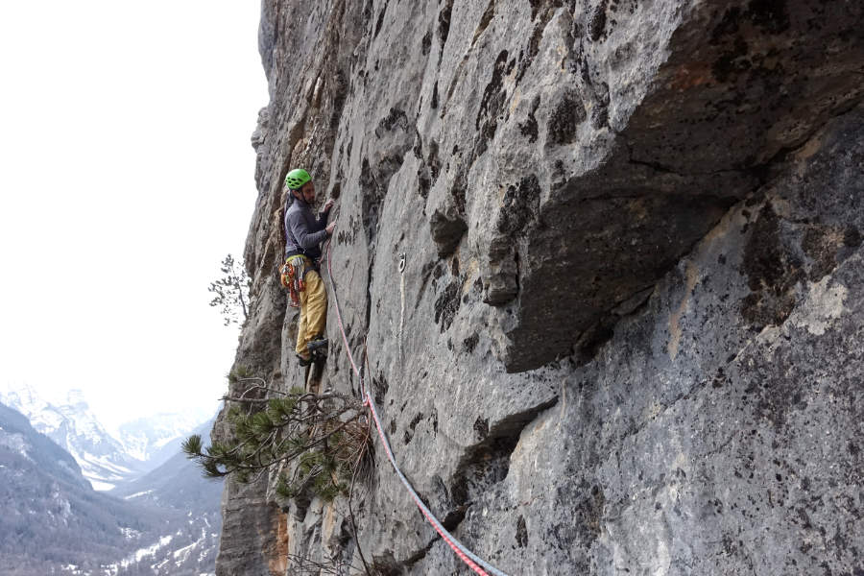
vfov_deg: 53.1
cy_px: 288
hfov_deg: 73.7
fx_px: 576
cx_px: 432
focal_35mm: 24
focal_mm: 8.8
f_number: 11
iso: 640
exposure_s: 1/80
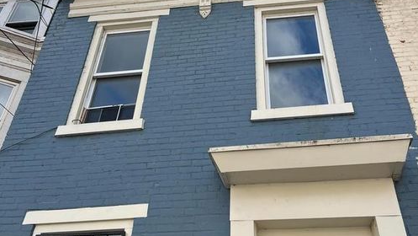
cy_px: 109
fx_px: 421
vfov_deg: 31.2
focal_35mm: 38
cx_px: 209
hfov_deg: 52.8
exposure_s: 1/2045
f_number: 1.5
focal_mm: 5.7
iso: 50
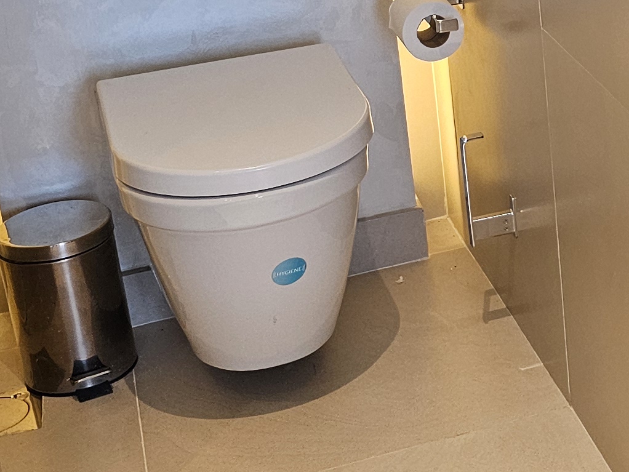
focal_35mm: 90
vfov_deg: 16.3
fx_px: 1636
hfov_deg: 20.7
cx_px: 689
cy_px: 65
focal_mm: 6.3
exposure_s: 1/120
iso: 250
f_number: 1.7
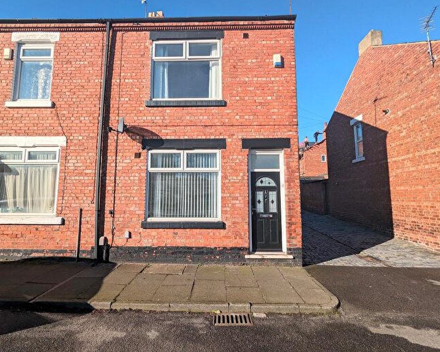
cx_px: 215
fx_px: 221
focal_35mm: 17
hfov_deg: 89.6
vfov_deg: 77.0
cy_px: 174
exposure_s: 1/2000
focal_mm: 2.35
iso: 45
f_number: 2.2
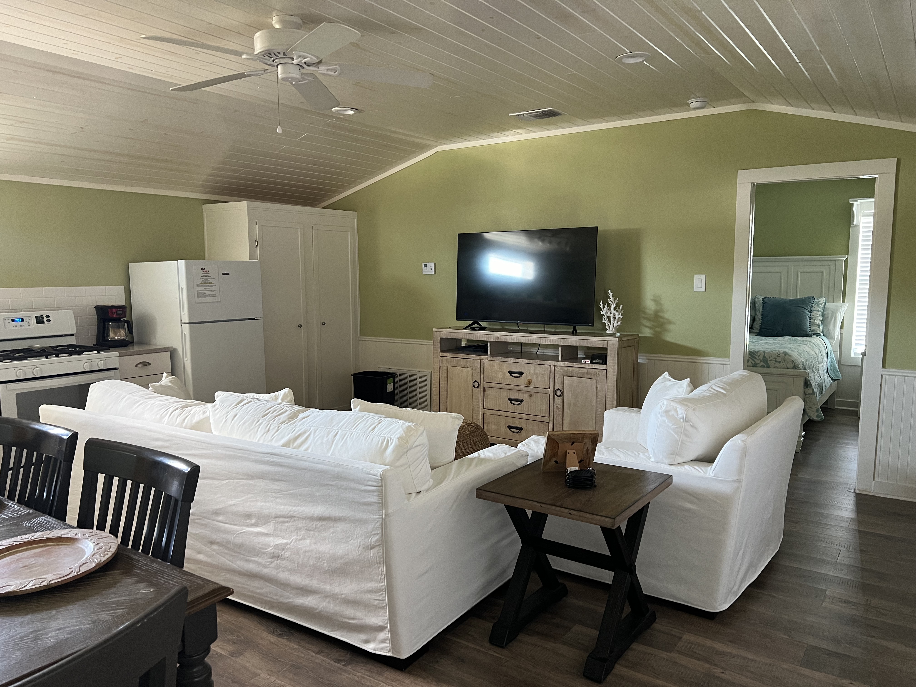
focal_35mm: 26
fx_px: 688
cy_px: 344
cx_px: 458
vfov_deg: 53.1
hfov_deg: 67.3
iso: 250
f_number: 1.5
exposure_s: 1/60
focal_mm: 5.7
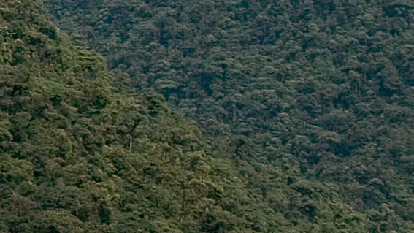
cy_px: -123
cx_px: -533
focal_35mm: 200
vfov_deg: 6.0
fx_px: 2196
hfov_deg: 9.7
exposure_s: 1/750
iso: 400
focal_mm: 24
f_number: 8
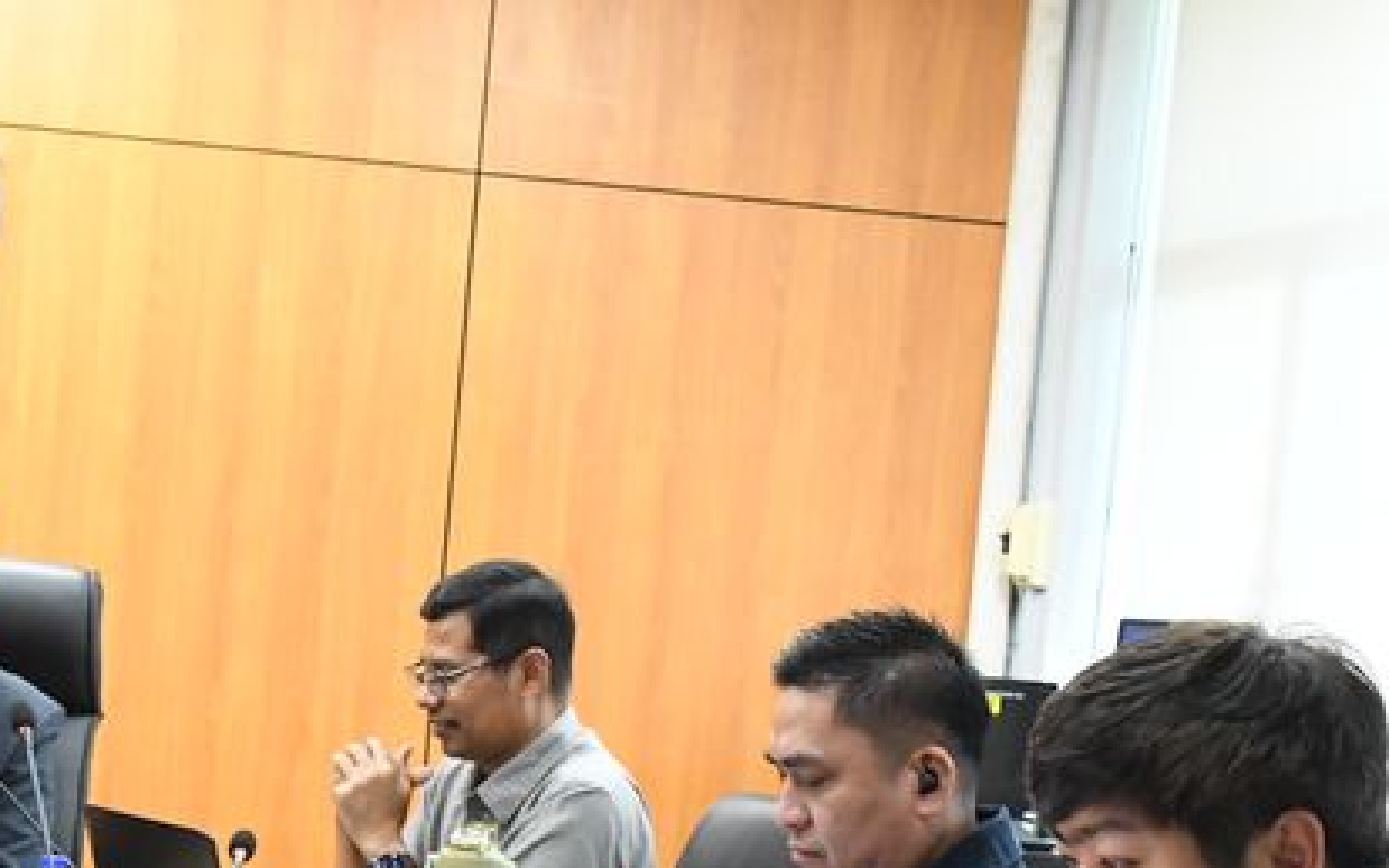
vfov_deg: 14.2
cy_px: 769
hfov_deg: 22.1
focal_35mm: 91
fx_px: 3444
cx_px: 71
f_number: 5.6
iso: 3200
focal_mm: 24
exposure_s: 1/125
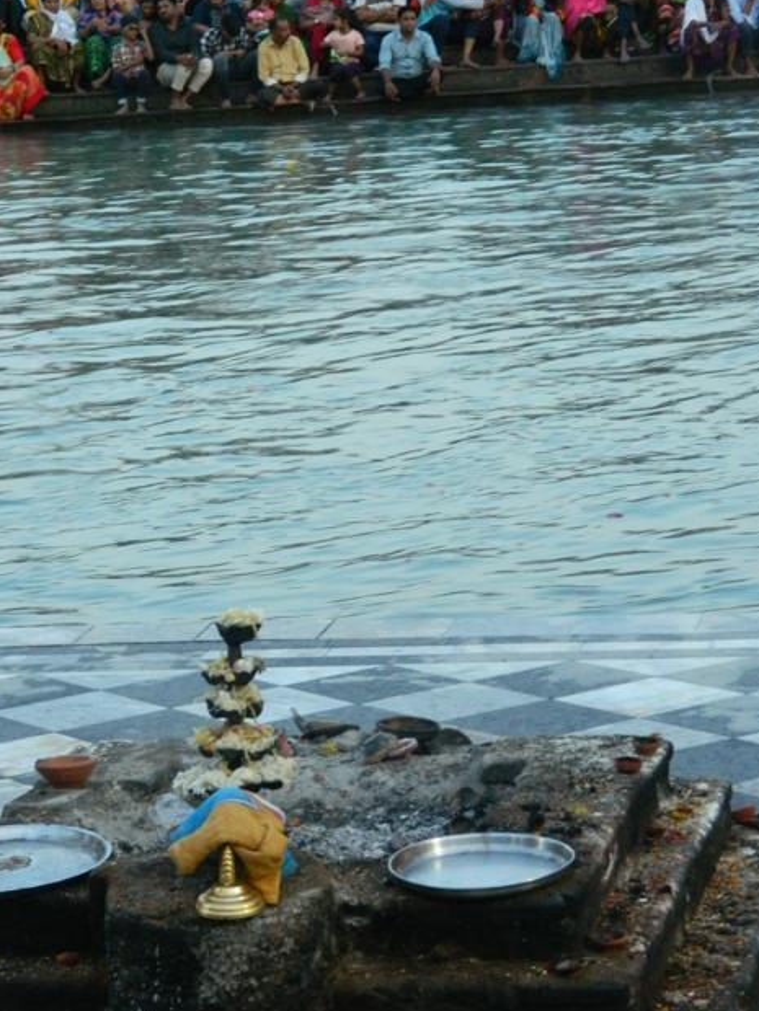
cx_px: 346
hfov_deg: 11.1
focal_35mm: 133
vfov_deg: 14.8
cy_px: 579
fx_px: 3888
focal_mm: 18.6
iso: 400
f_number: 4.5
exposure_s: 1/50
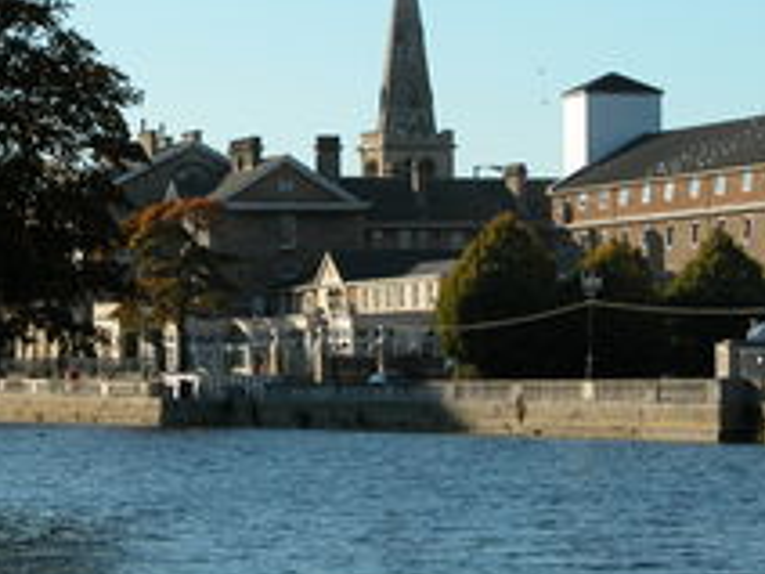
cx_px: 296
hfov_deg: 10.5
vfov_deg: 7.9
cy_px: 242
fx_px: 4177
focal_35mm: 189
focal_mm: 25.4
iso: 100
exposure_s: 1/452
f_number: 5.1
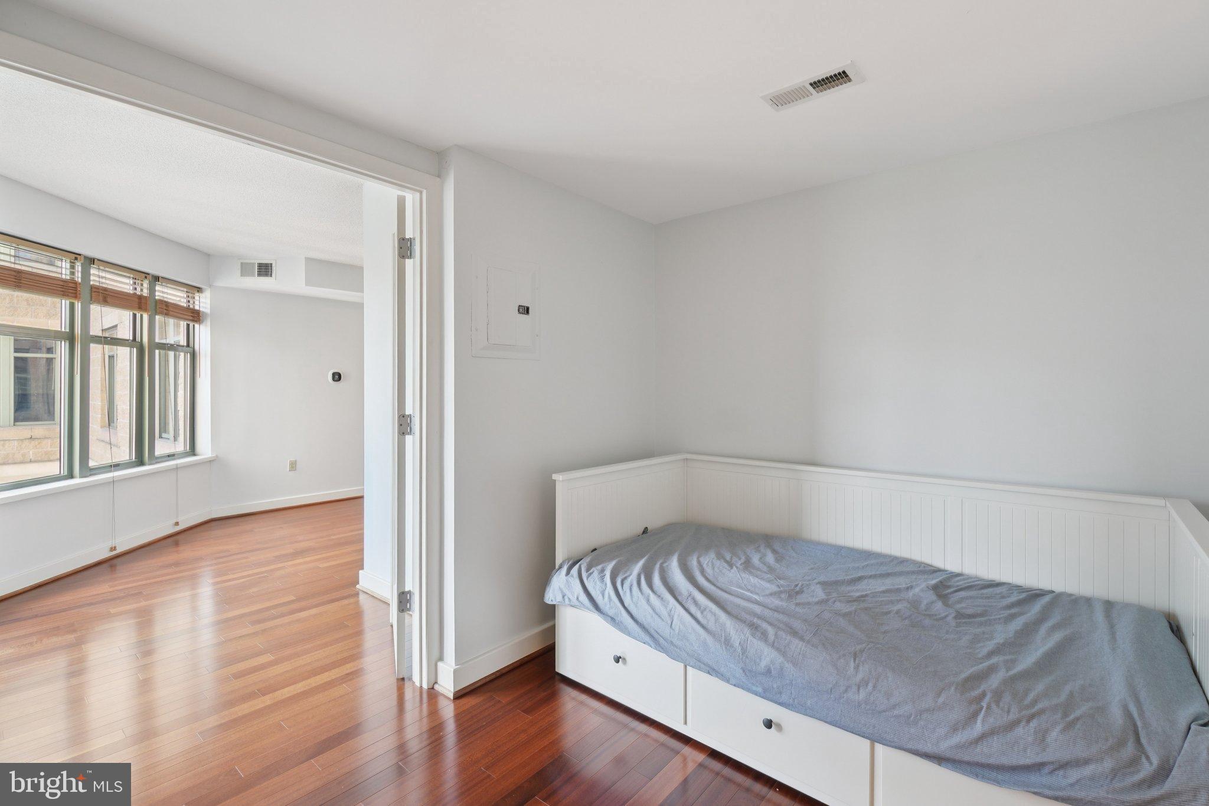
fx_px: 504
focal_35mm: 15
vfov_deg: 77.3
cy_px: 403
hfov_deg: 100.4
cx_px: 604
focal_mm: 10
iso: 100
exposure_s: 1/2
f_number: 7.1
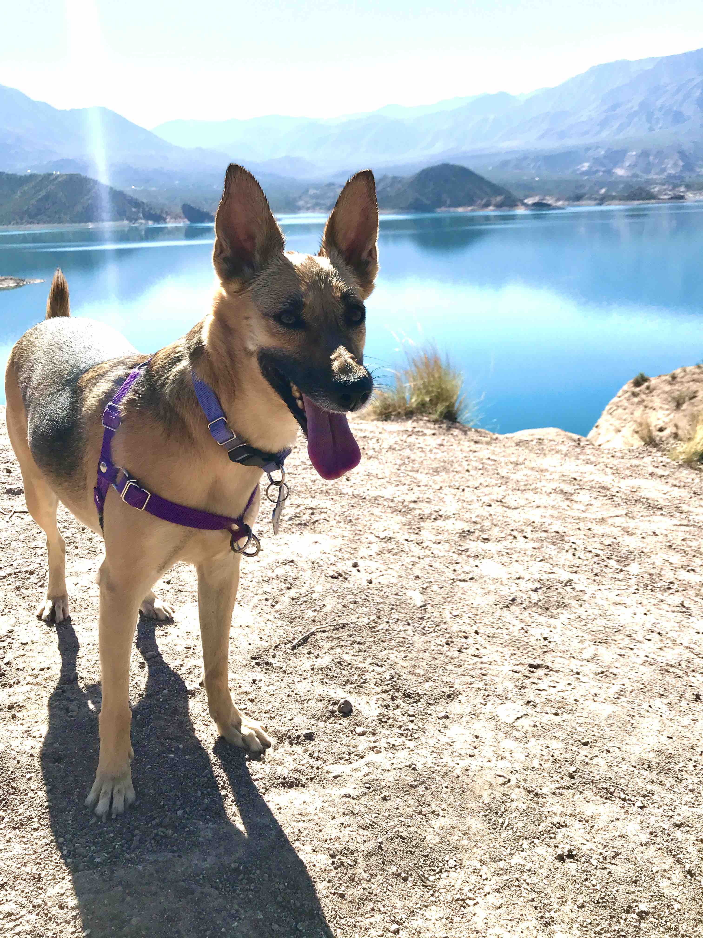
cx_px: 352
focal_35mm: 28
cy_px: 469
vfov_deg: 63.4
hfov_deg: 49.7
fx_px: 758
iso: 20
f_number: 1.8
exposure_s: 1/2994
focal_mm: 3.99
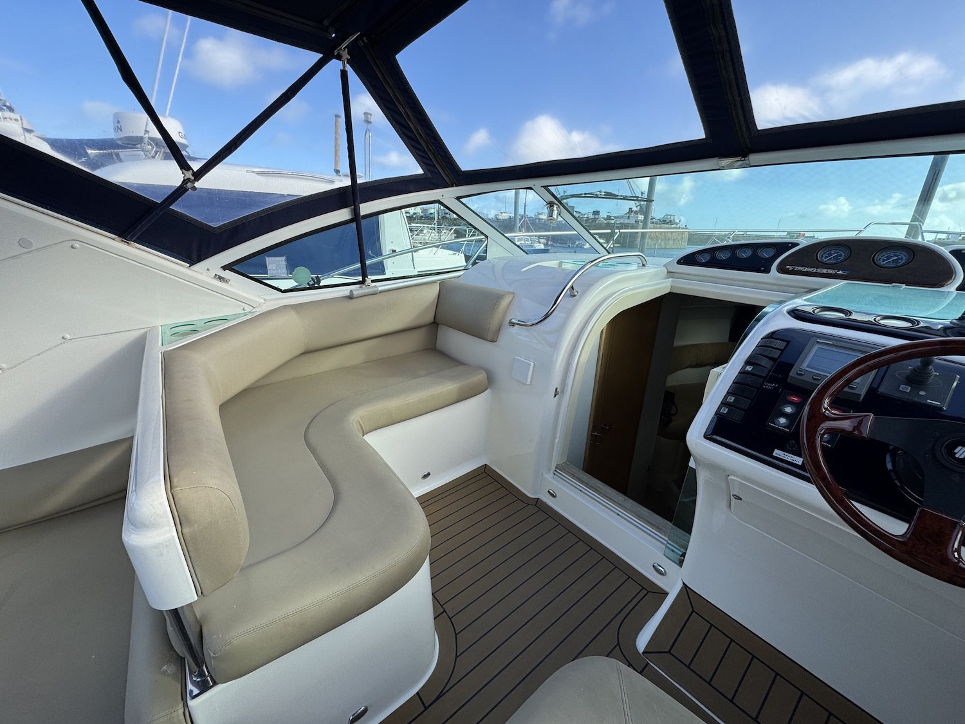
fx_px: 390
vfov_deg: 85.7
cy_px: 362
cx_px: 482
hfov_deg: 102.1
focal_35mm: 14
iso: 40
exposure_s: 1/552
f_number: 2.2
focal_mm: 2.22
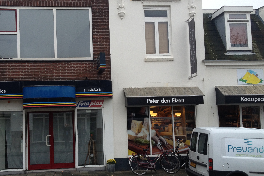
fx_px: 352
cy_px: 100
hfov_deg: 40.9
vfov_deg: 28.0
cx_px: 101
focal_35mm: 48
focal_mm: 4.28
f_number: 2.4
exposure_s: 1/218
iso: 64
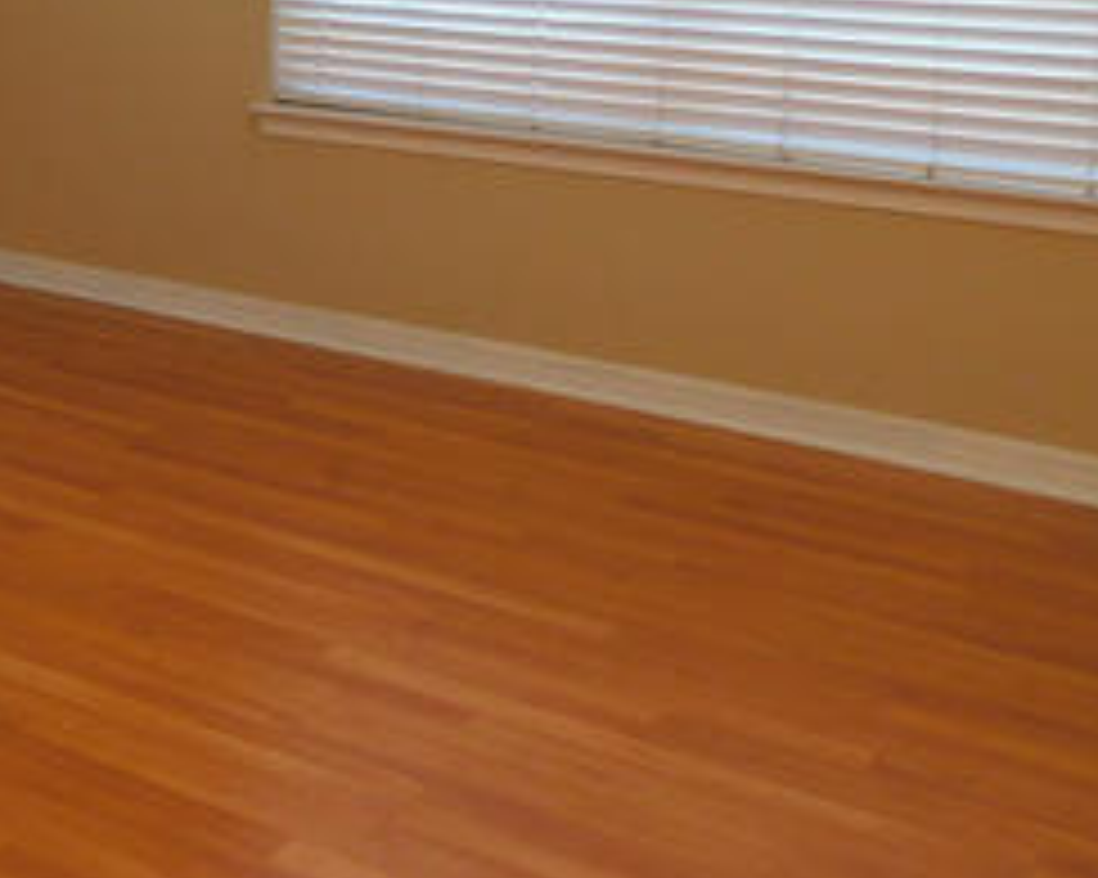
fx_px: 1917
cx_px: -297
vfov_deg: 24.5
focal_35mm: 59
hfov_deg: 27.2
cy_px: -23
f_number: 3
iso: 180
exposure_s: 1/30
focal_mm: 4
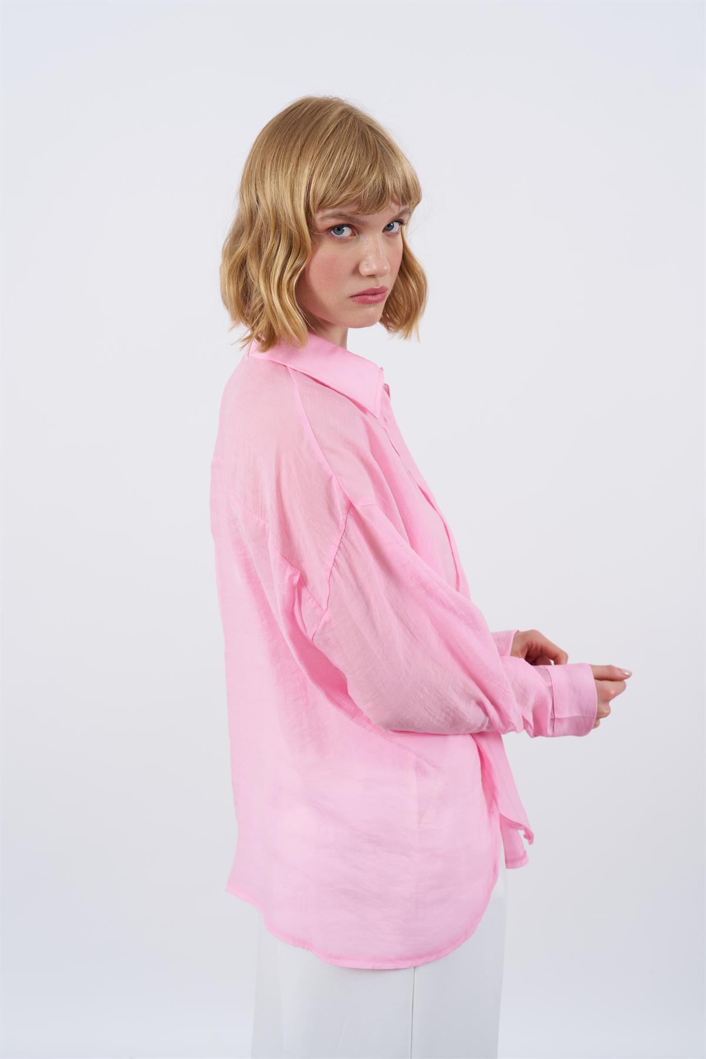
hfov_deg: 23.4
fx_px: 1705
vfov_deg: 34.5
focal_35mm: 58
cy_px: 530
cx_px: 353
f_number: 7.1
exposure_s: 1/160
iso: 125
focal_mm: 58
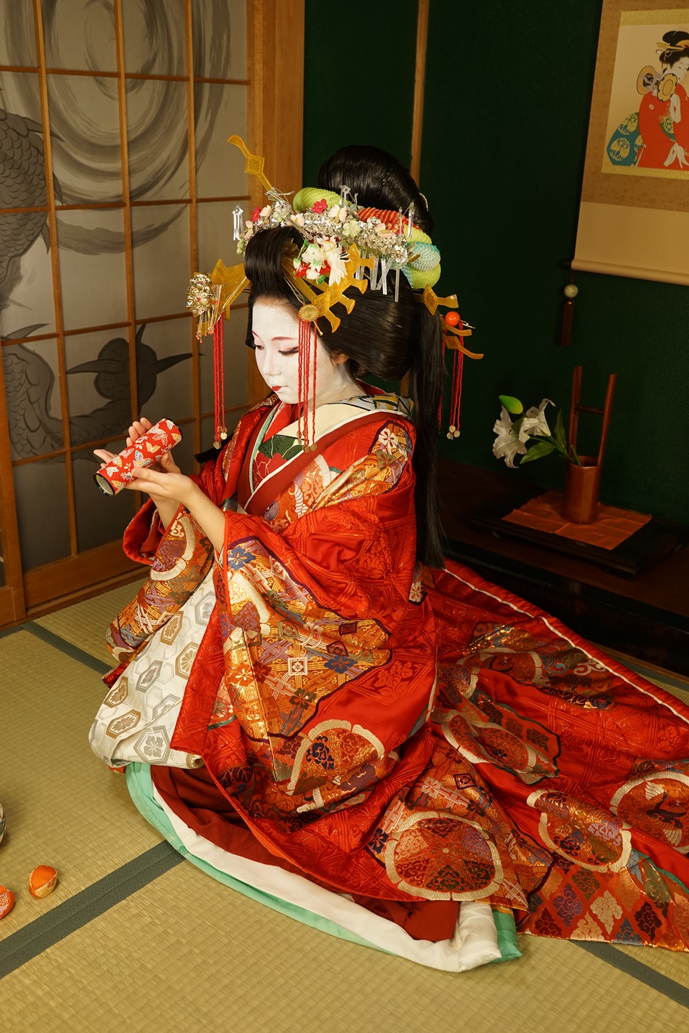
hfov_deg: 36.9
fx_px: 1033
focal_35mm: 36
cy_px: 516
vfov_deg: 53.1
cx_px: 344
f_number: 5.6
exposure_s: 1/60
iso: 500
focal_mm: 36
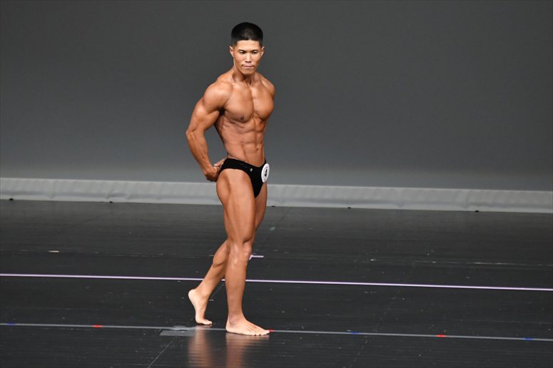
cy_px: 184
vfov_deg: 3.7
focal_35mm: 375
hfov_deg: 5.5
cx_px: 276
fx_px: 5758
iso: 4000
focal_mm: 250
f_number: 5.6
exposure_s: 1/400
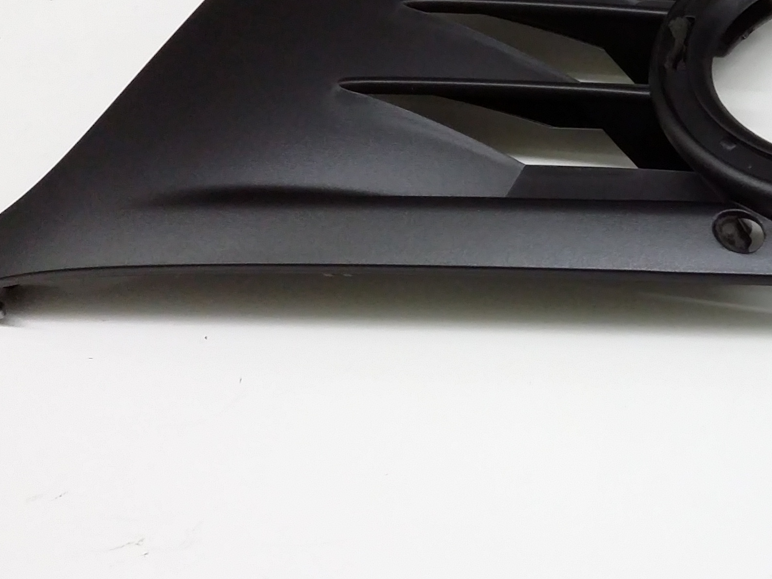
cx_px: 677
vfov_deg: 22.2
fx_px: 1472
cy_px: 212
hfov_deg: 28.4
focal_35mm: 66
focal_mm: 3.4
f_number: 2.4
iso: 160
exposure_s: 1/17
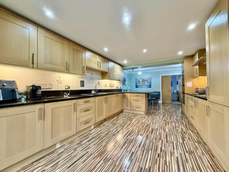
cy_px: 86
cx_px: 114
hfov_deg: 102.1
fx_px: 93
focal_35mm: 14
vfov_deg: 85.7
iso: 400
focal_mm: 2.22
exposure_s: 1/50
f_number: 2.2
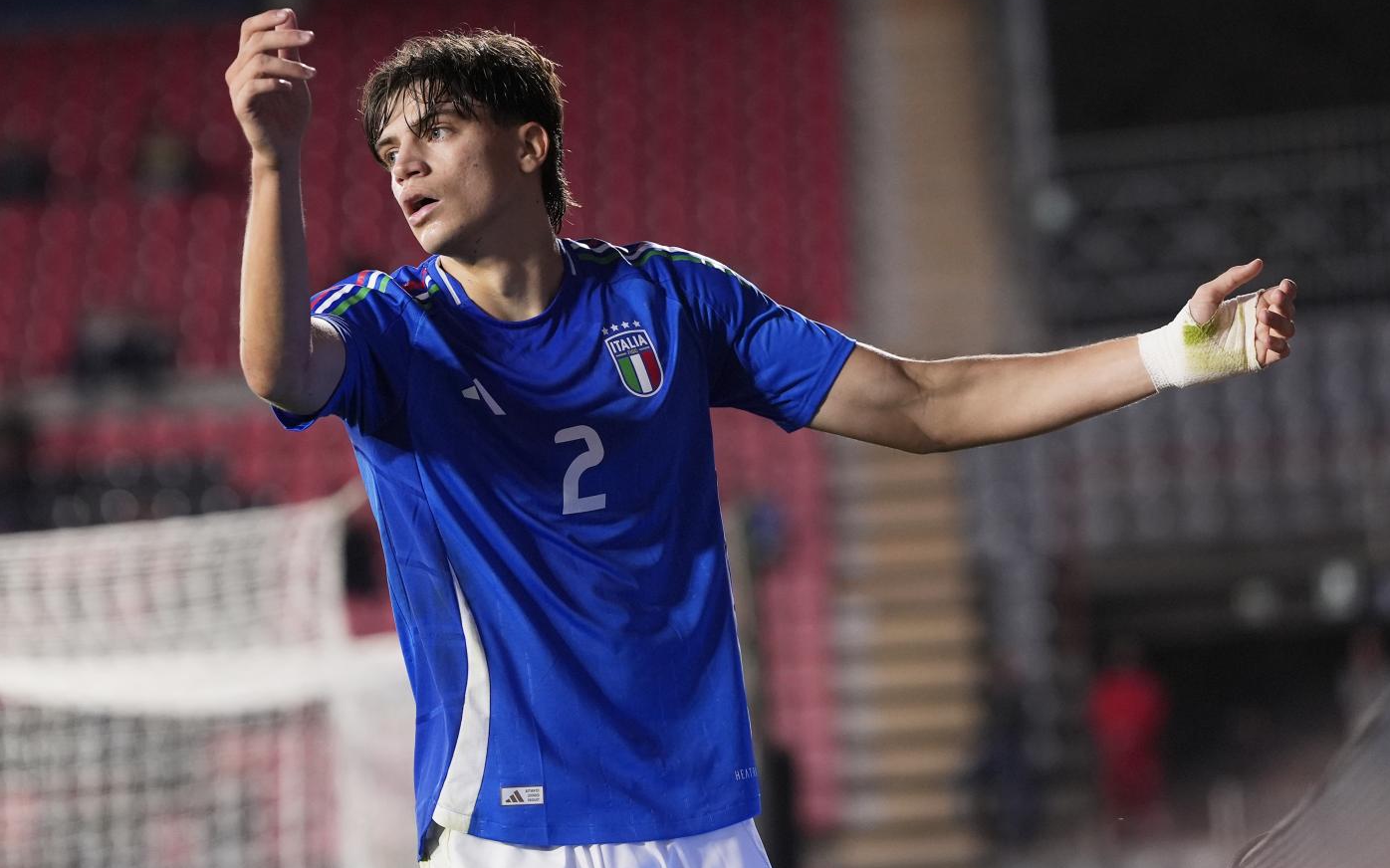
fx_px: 6969
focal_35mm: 184
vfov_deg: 7.1
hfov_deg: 11.4
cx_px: 695
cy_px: 434
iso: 2000
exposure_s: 1/1000
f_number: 3.5
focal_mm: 180
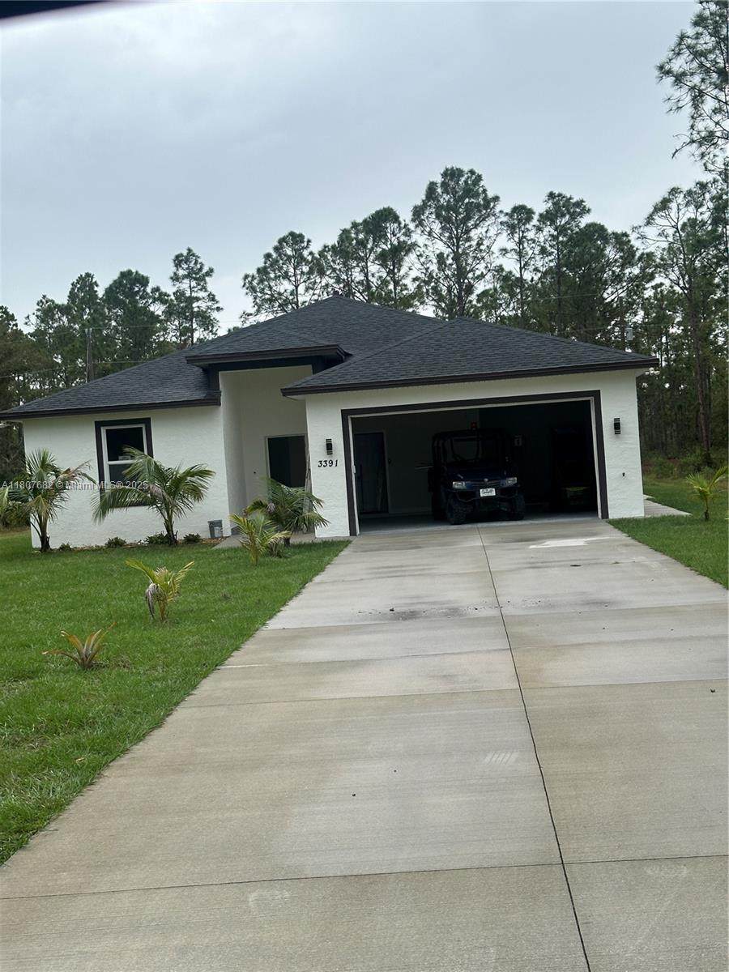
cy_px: 486
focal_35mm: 48
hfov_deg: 30.3
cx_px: 364
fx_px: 1348
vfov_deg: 39.7
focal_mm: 6.86
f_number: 1.78
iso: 64
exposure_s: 1/2410
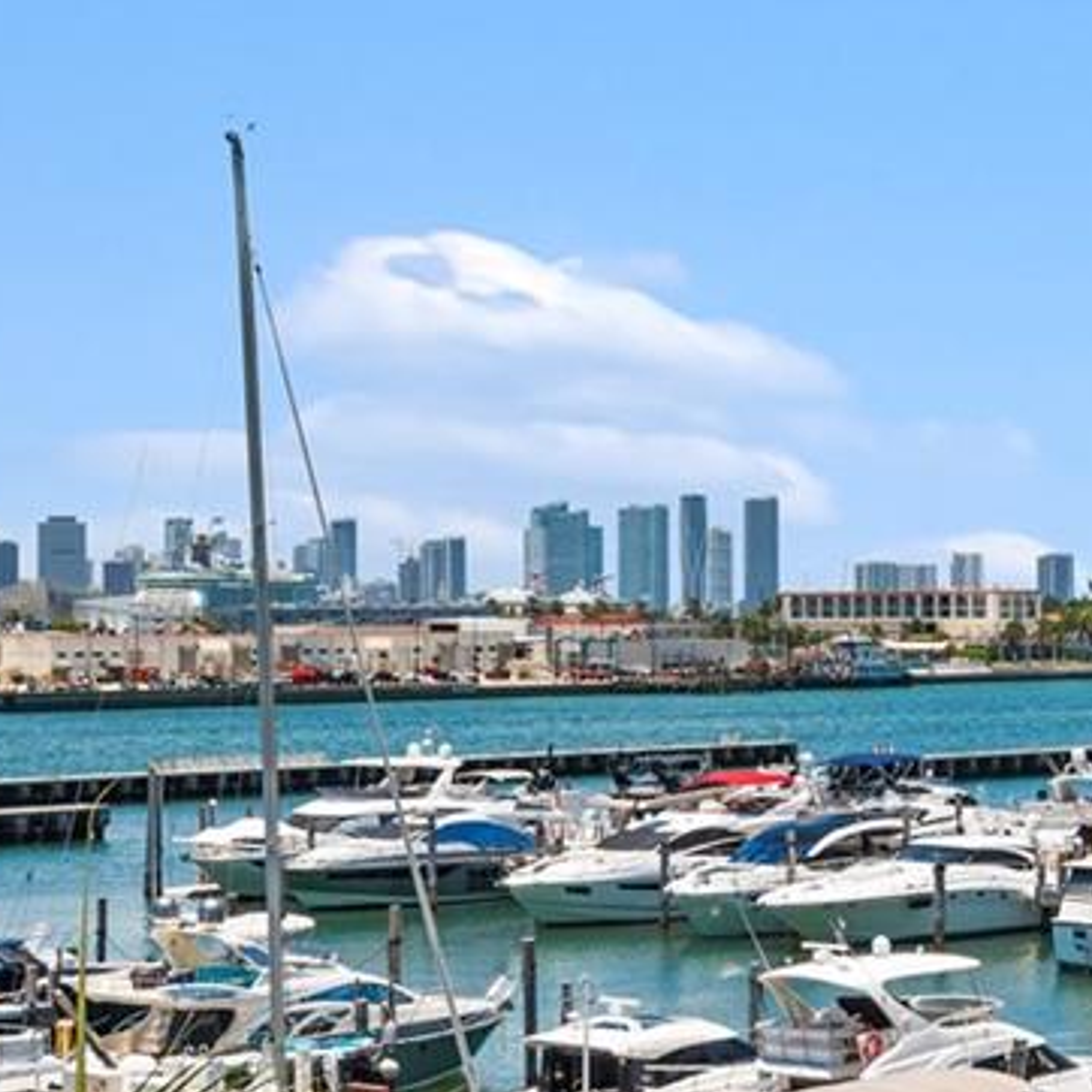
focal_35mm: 94
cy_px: 590
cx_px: 630
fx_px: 3355
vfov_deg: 18.5
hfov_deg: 18.5
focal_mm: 25
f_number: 8
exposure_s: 1/640
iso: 250
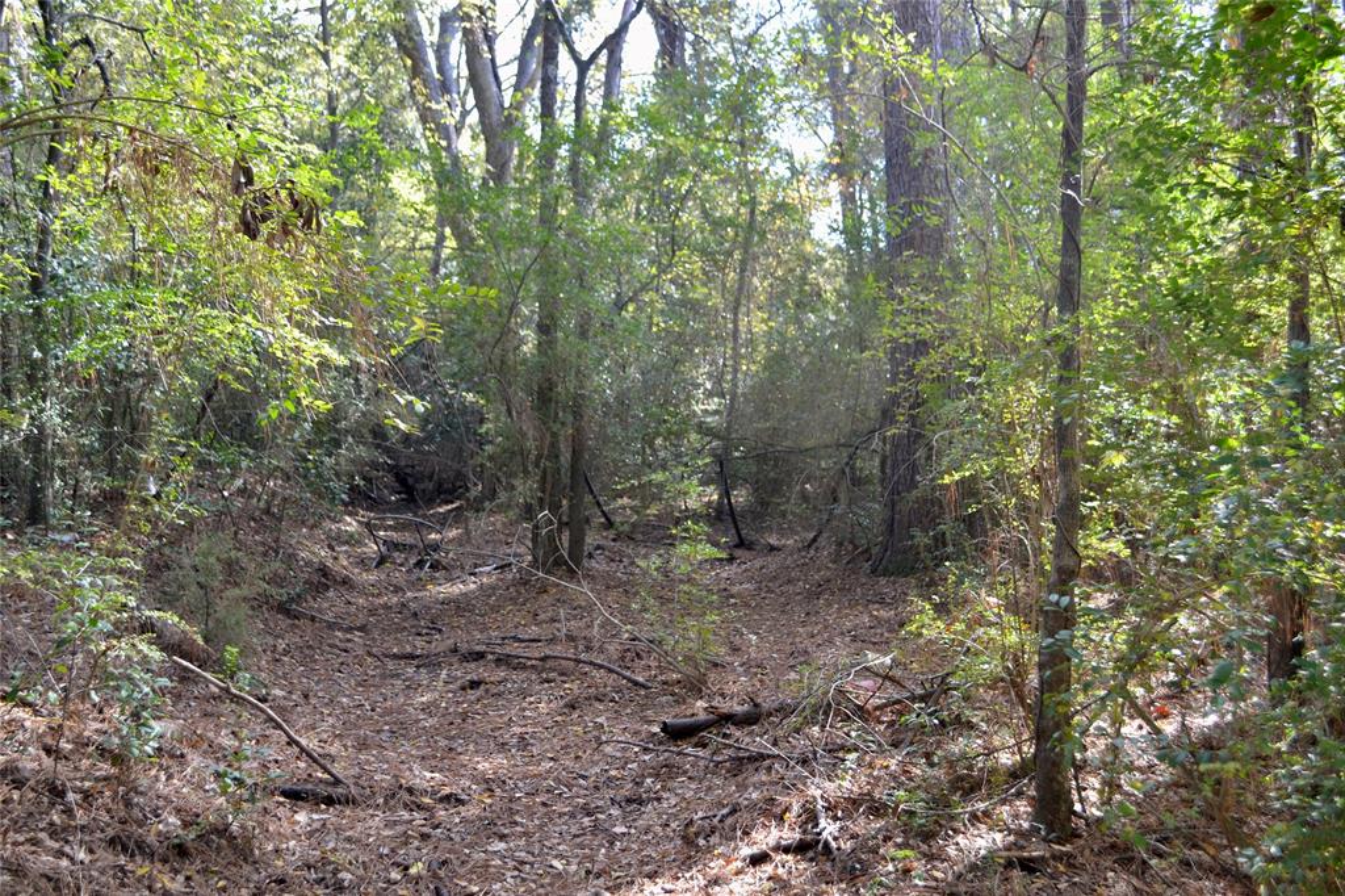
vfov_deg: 36.8
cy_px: 448
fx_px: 1344
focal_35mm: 36
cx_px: 672
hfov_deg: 53.1
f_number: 5
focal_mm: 24
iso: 400
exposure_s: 1/100
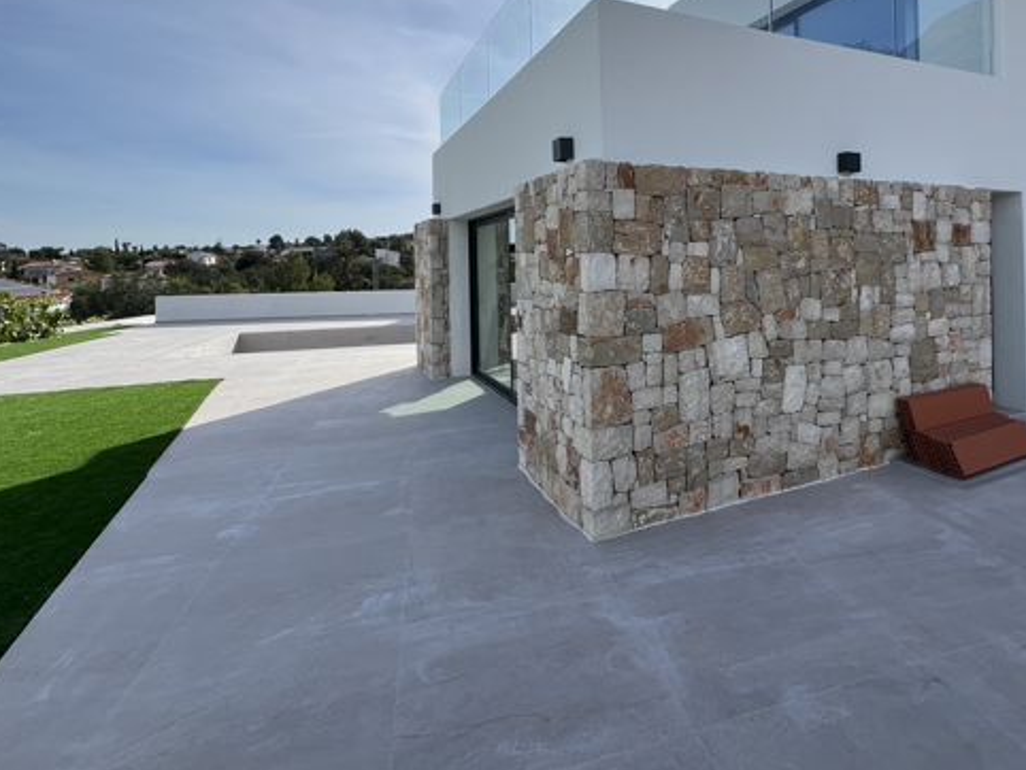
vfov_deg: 66.9
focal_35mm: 19
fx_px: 563
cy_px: 260
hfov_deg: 83.2
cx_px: 635
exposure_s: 1/1468
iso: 32
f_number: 1.8
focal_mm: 1.57
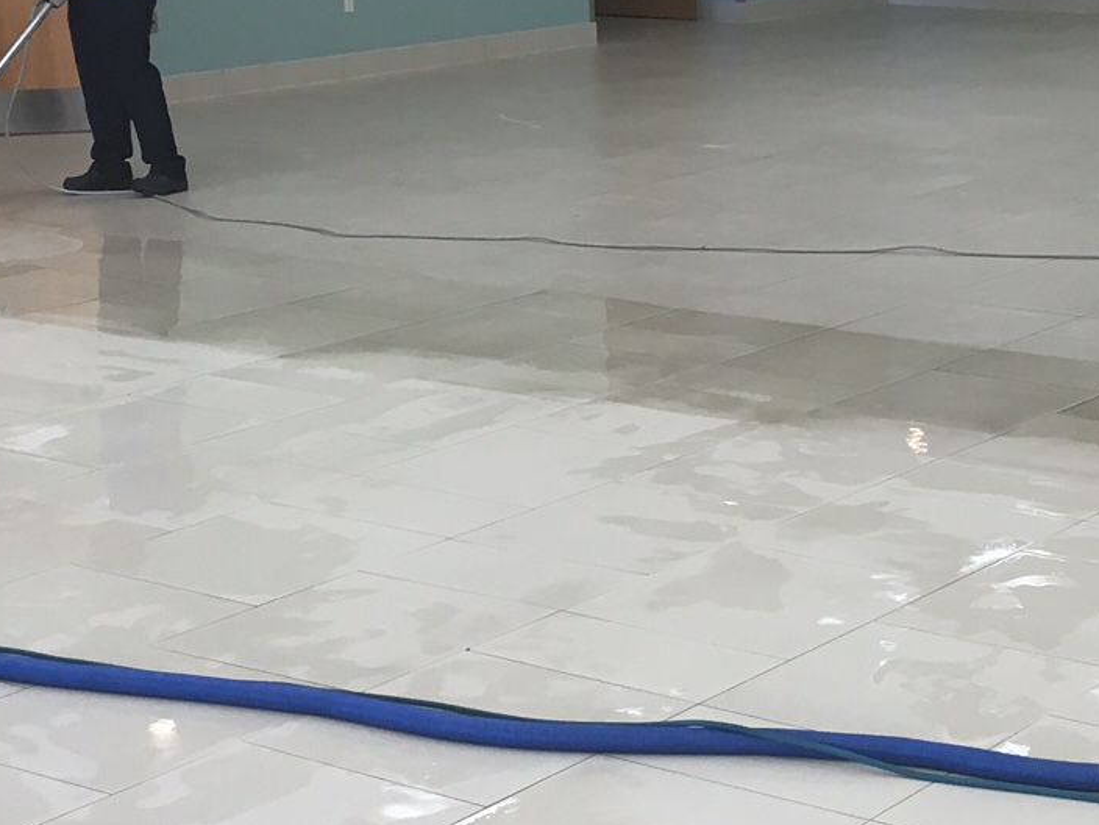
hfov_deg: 23.2
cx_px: 882
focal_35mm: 83
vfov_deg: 17.8
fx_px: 2635
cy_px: 412
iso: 25
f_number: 2.2
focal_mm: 4.15
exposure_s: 1/30
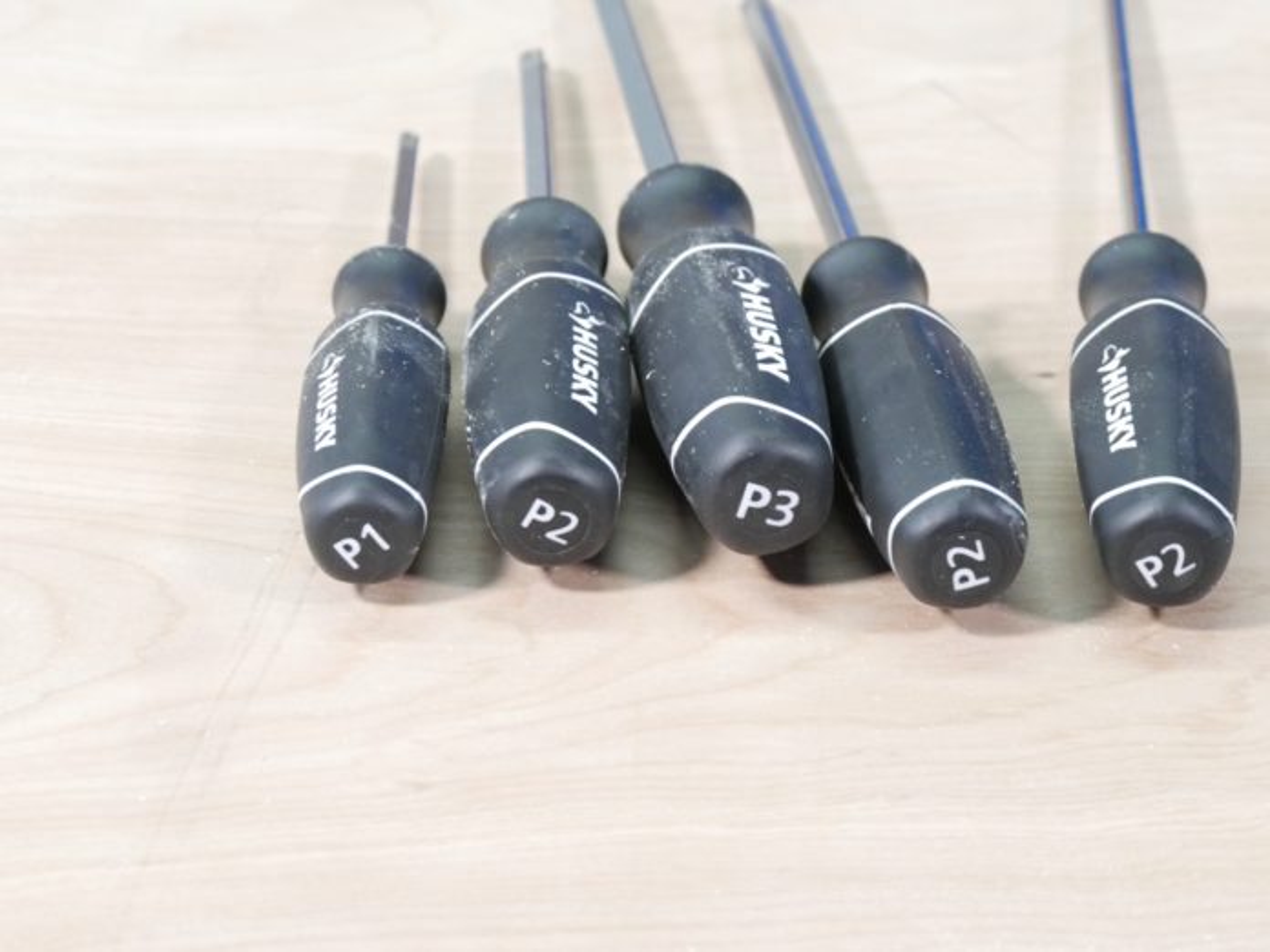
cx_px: 635
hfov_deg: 16.1
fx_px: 4476
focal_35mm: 122
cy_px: 476
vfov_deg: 12.1
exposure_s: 1/50
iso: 3200
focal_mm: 61
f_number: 5.2
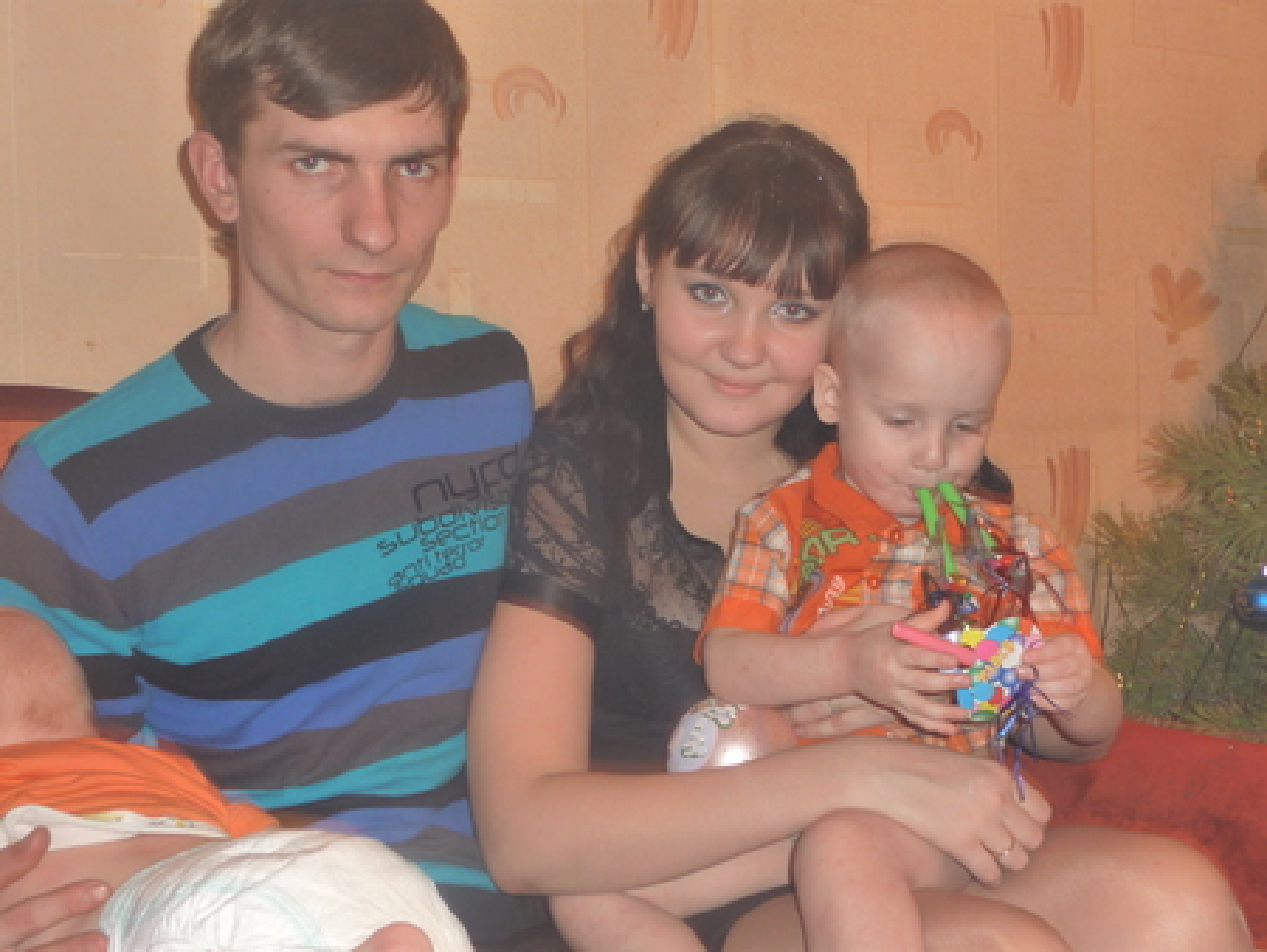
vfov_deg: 30.3
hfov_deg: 39.6
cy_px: 476
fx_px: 1758
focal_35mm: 48
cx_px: 634
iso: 160
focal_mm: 8
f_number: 4.2
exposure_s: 1/30
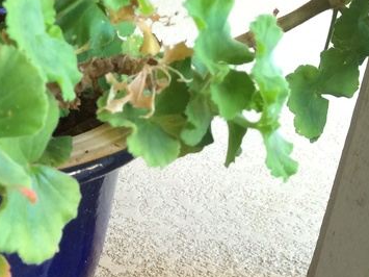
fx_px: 810
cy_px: 251
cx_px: -87
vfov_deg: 19.0
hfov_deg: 23.2
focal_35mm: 76
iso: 40
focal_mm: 4.12
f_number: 2.2
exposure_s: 1/40
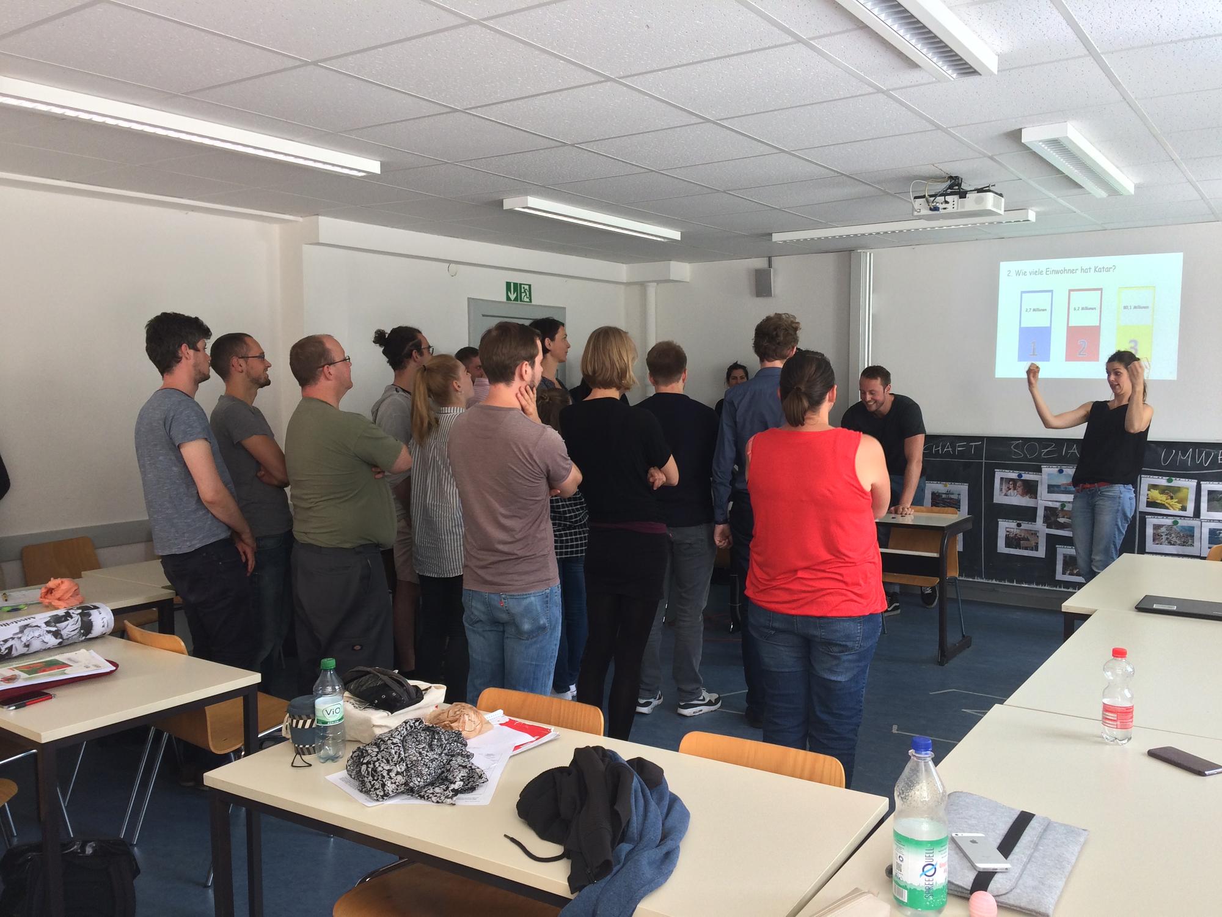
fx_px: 1024
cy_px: 458
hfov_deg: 61.7
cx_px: 611
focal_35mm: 29
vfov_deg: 48.2
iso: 50
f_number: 2.2
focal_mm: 4.15
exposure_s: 1/50
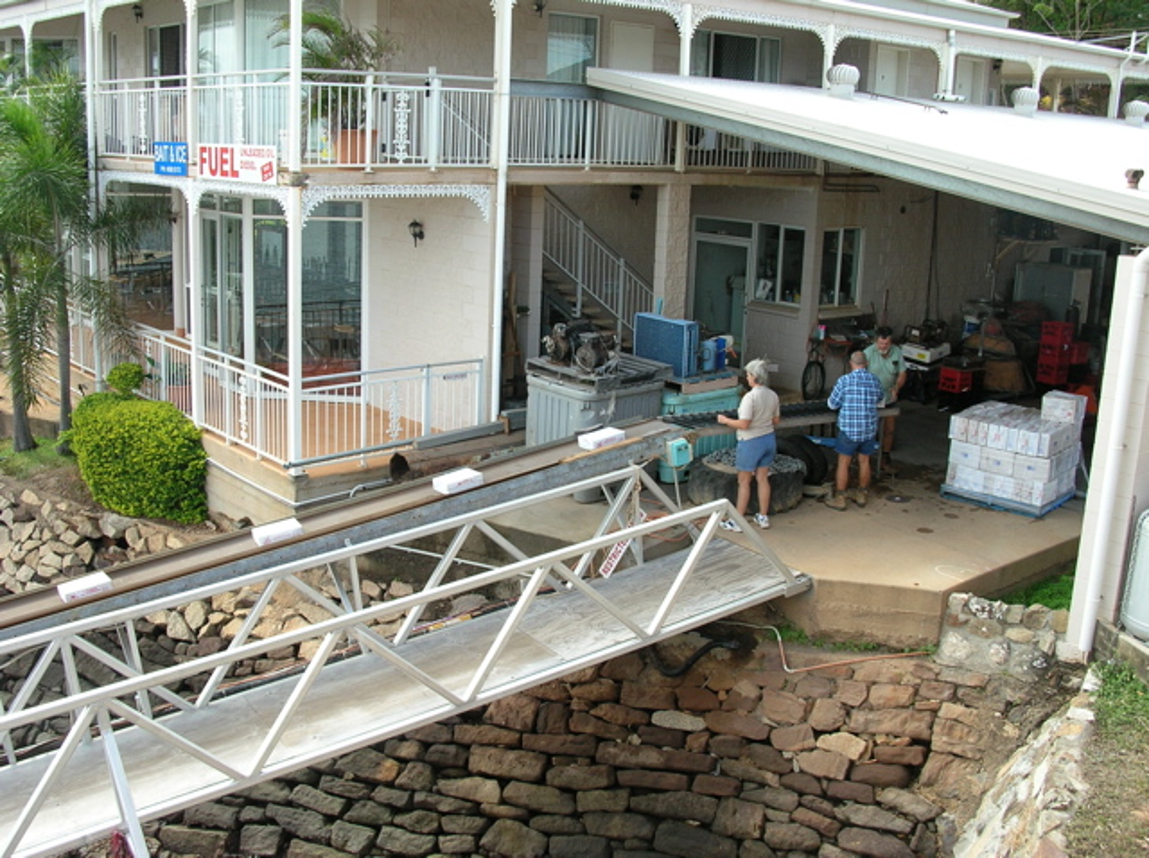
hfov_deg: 51.4
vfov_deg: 39.6
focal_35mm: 36
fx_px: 1193
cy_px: 429
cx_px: 574
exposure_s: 1/143
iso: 50
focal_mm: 6
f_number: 3.7
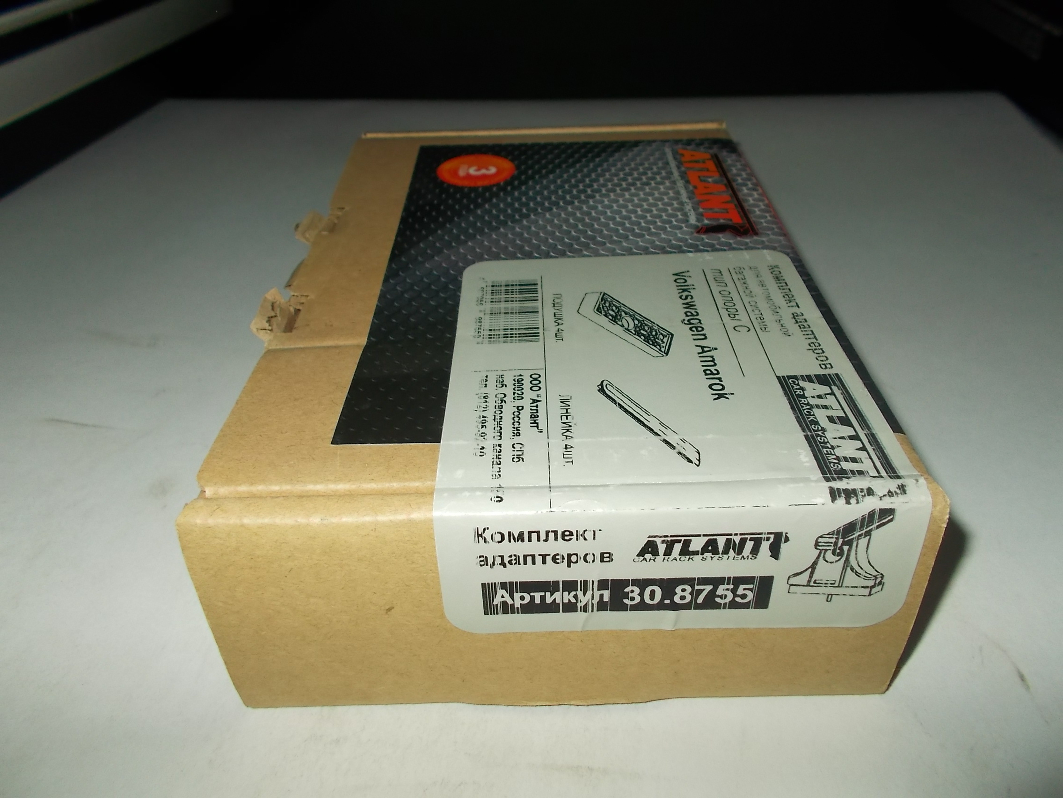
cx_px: 532
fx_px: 798
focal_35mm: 26
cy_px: 399
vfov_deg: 53.1
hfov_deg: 67.3
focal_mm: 4.6
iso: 200
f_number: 3.2
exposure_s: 1/25
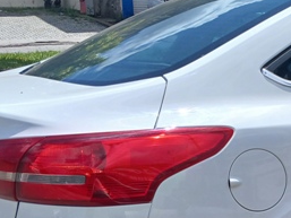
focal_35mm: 81
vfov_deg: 17.8
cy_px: 216
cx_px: 349
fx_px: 681
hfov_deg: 22.3
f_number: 1.8
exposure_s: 1/829
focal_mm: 3.98
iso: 20
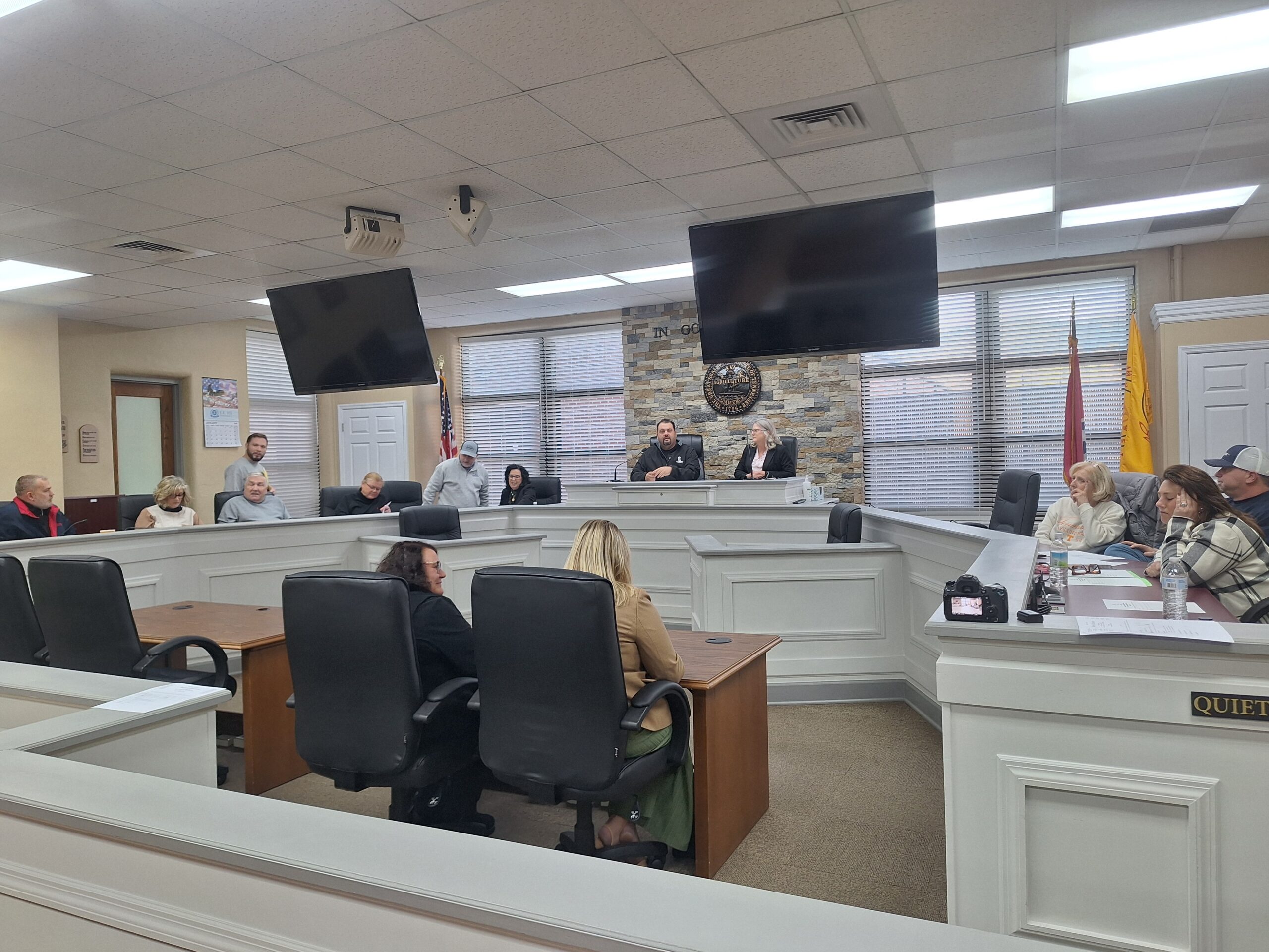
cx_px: 634
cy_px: 476
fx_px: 843
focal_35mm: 23
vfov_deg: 58.9
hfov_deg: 73.9
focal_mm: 5.54
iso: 64
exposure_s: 1/60
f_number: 1.8
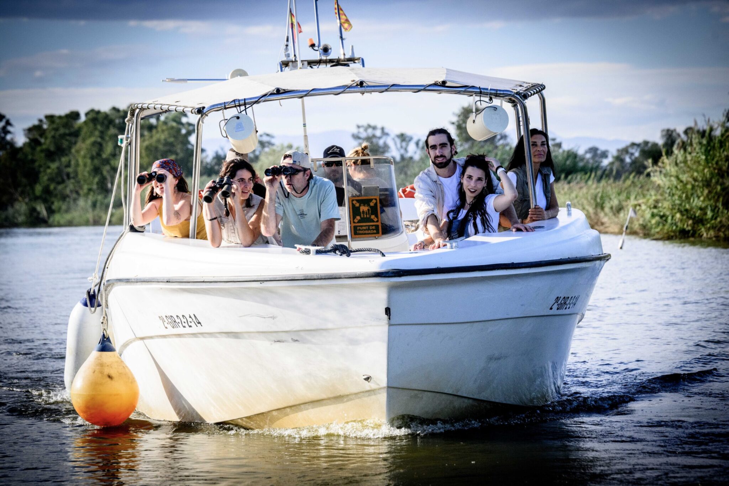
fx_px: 2835
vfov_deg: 9.8
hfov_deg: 14.7
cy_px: 243
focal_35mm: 140
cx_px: 364
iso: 2500
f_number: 6.3
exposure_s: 1/8000
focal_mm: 140
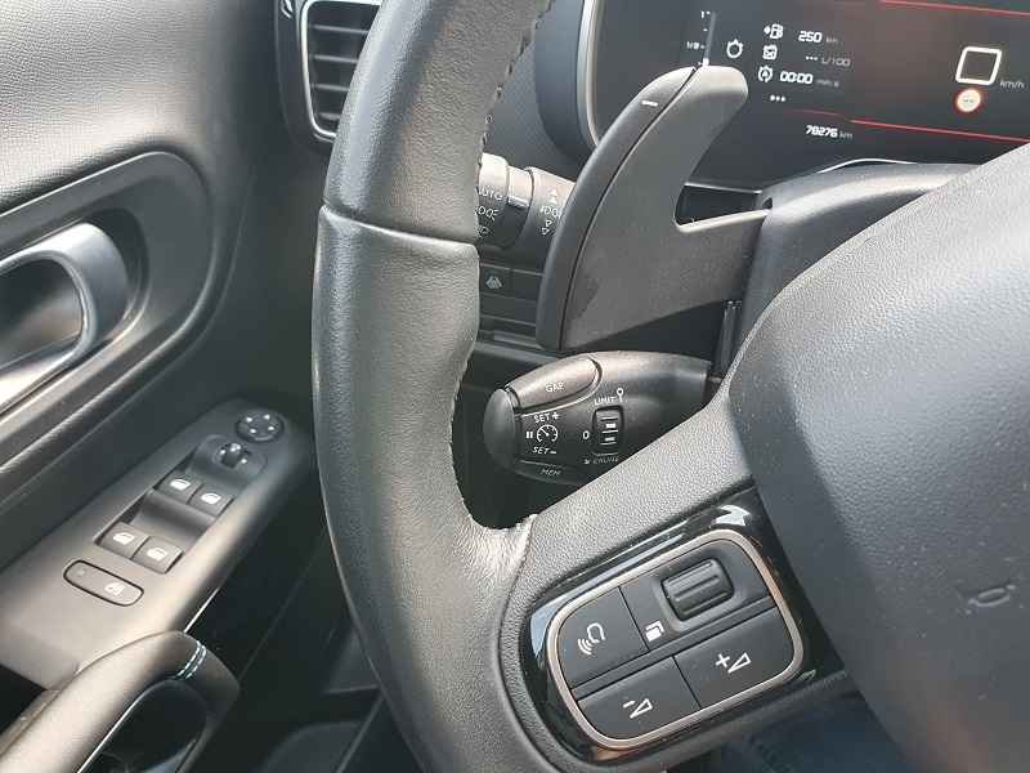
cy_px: 386
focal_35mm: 26
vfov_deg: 53.1
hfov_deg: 67.3
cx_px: 515
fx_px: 774
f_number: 2.4
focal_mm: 4.32
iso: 200
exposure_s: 1/120
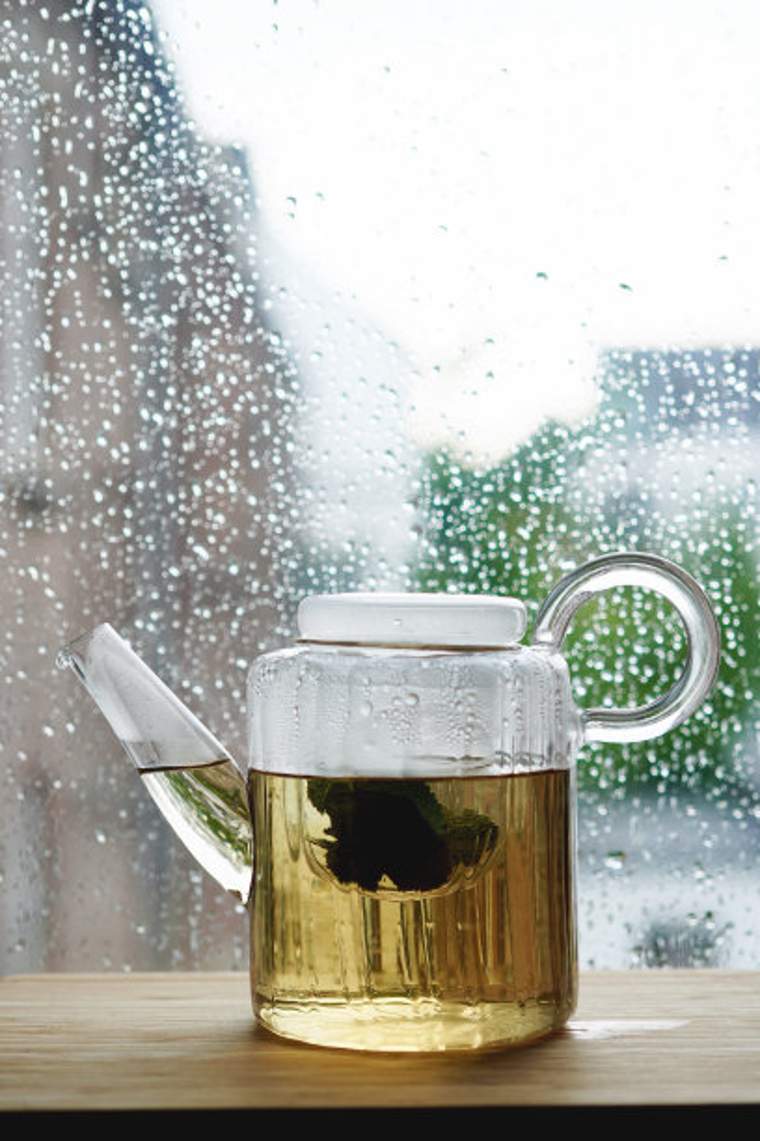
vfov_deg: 27.0
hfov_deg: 18.2
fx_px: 2375
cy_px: 570
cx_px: 380
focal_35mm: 75
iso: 100
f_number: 3.2
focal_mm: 50
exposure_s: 1/80
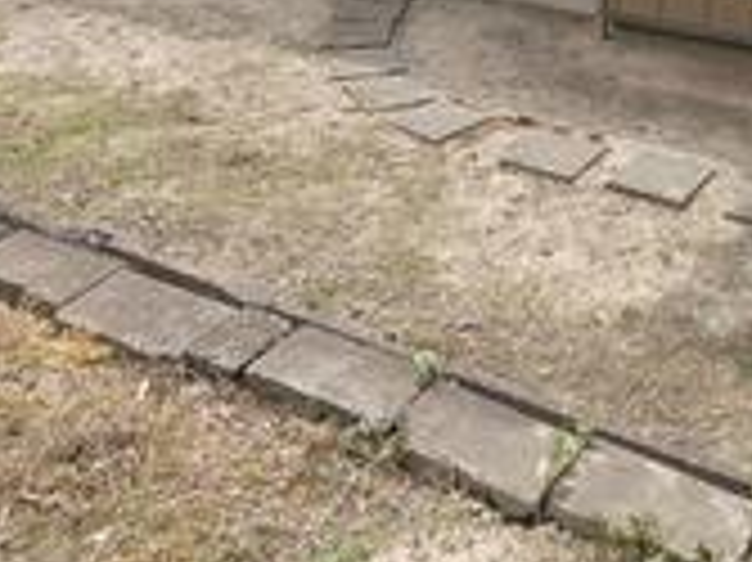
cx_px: 698
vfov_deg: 23.8
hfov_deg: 38.0
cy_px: -315
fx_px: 999
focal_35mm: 46
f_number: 1.8
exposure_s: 1/614
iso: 50
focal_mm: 2.03
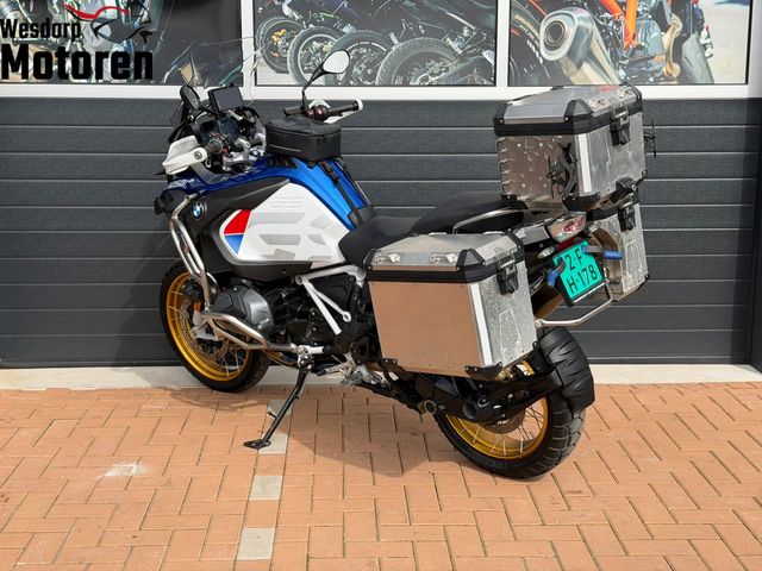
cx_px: 381
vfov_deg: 30.3
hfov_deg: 39.7
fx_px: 1057
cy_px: 286
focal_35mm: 48
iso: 64
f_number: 1.78
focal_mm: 6.76
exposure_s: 1/3378
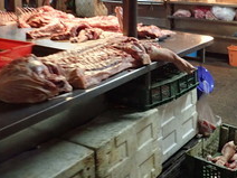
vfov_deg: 26.1
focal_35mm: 53
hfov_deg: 35.9
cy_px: 0
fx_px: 363
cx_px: 155
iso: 800
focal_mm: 4.5
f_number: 2
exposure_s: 1/20
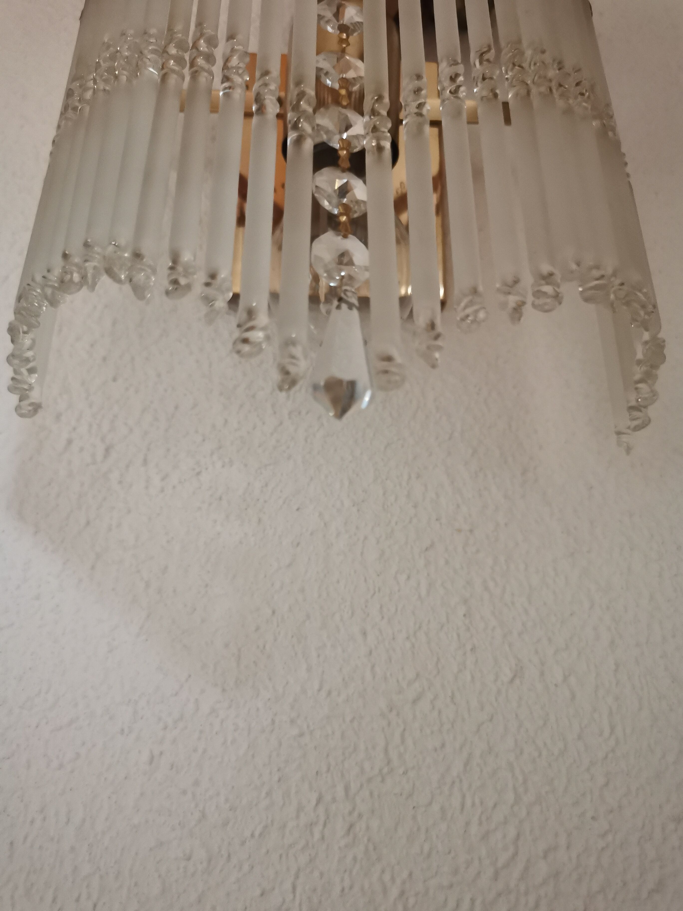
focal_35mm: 27
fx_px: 710
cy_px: 456
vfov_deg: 65.3
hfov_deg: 51.4
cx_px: 342
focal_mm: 5.58
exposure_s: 1/25
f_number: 1.8
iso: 500
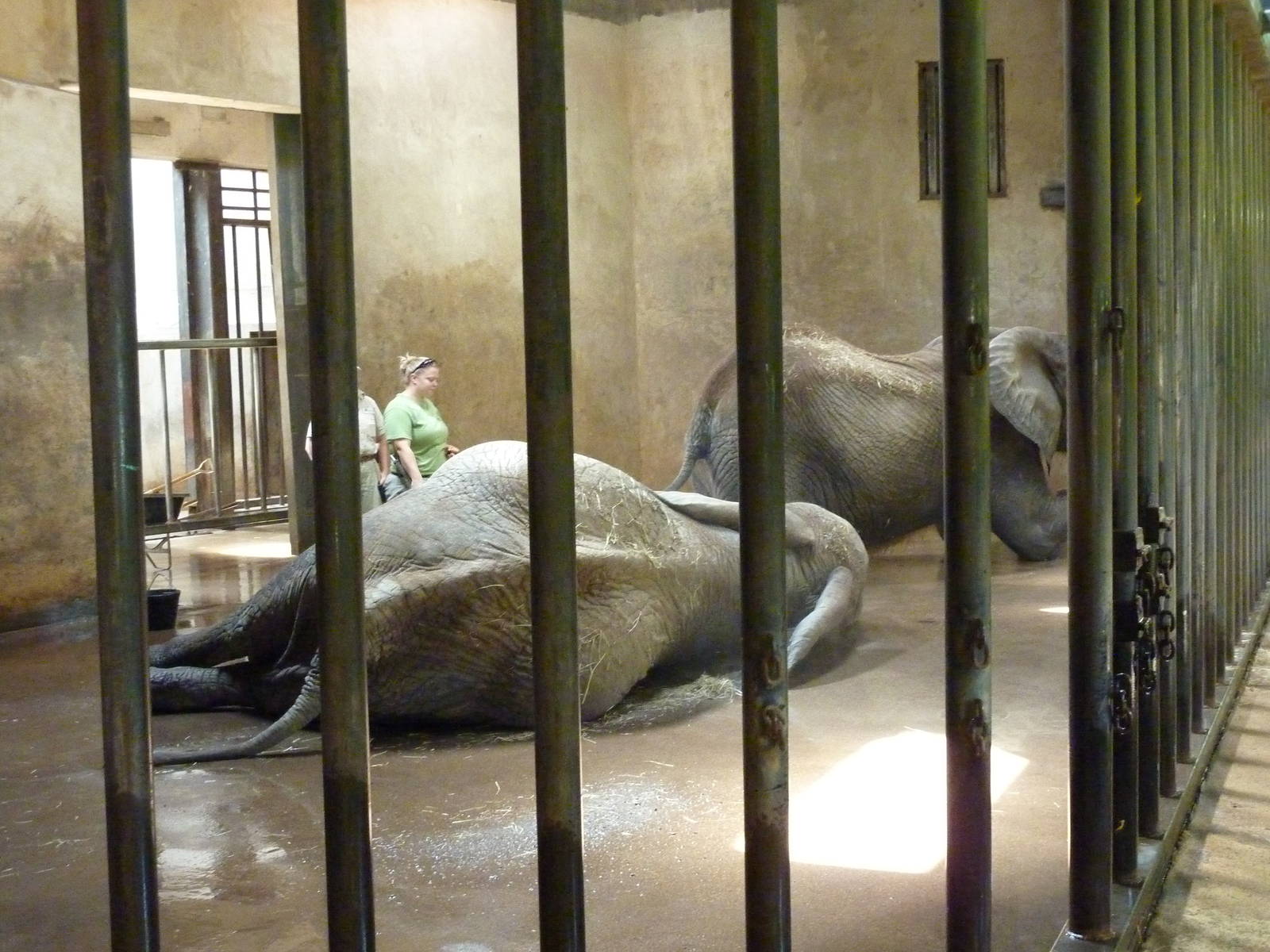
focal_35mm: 45
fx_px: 1651
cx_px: 635
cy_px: 476
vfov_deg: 32.2
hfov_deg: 42.1
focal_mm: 7.3
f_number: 3.7
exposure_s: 1/25
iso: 800
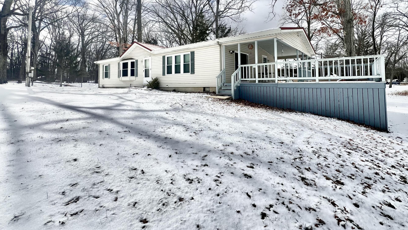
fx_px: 173
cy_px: 75
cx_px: 230
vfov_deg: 65.2
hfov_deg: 98.9
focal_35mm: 16
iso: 32
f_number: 1.8
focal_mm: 1.57
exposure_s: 1/3534
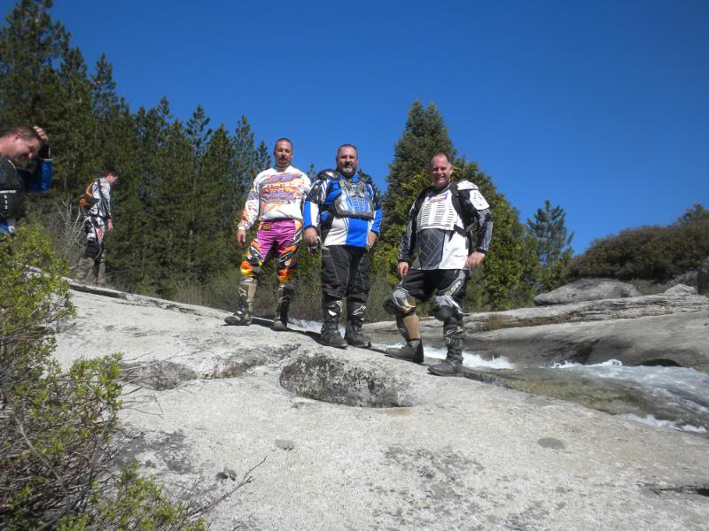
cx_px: 354
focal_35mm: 37
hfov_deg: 50.1
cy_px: 266
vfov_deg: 38.7
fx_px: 758
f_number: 10
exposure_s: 1/140
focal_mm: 6.6
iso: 64
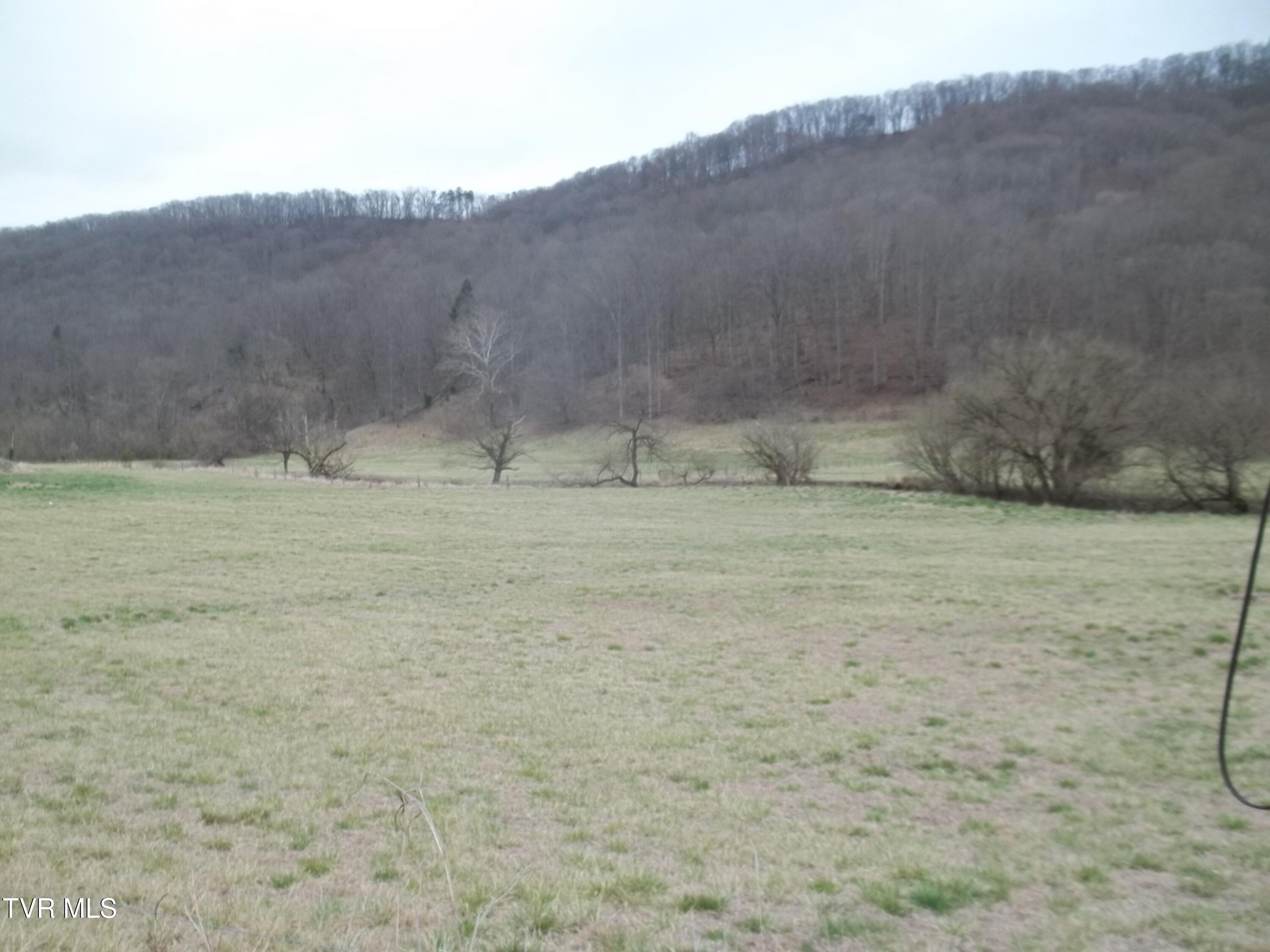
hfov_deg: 55.4
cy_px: 476
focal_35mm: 33
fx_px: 1211
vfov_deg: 42.9
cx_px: 635
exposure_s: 1/160
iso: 64
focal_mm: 5.9
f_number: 3.3
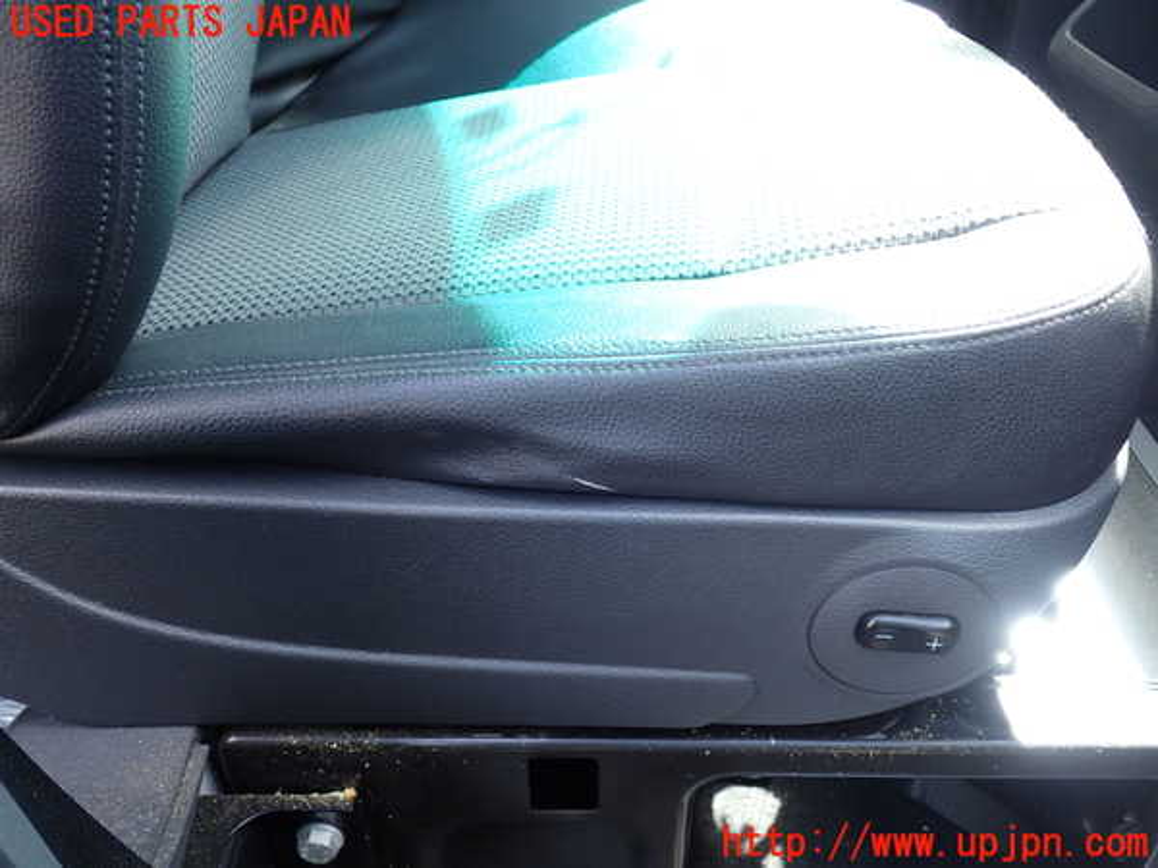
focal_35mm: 30
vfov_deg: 46.8
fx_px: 1004
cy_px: 434
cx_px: 579
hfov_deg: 60.0
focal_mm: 5.4
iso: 100
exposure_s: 1/80
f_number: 2.3
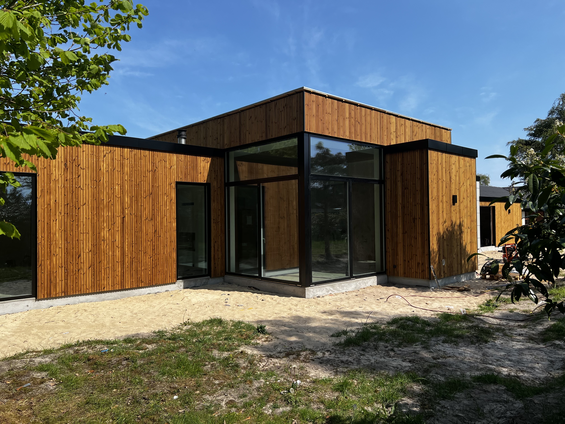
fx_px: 424
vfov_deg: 53.1
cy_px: 212
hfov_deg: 67.3
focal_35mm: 26
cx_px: 282
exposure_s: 1/3460
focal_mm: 5.7
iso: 50
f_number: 1.5
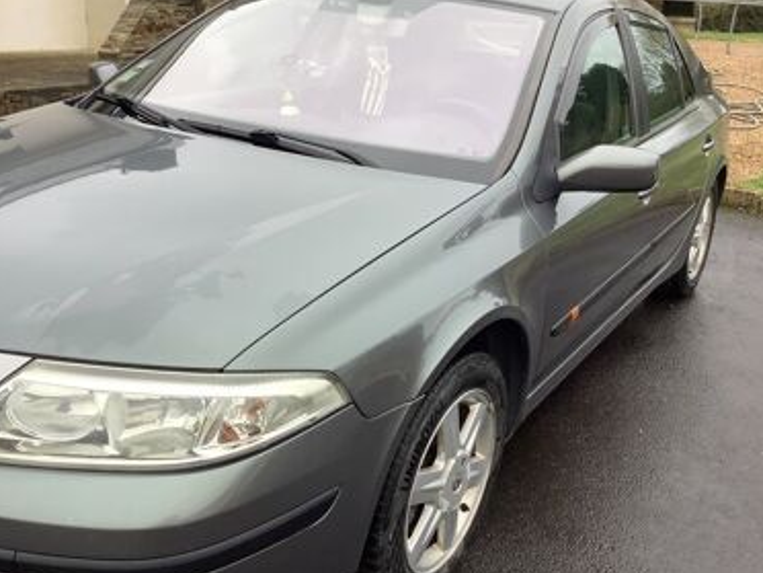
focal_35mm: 40
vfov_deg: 36.0
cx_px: 420
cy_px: 296
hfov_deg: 46.7
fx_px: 882
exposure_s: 1/185
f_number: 2.4
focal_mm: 3.3
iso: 25
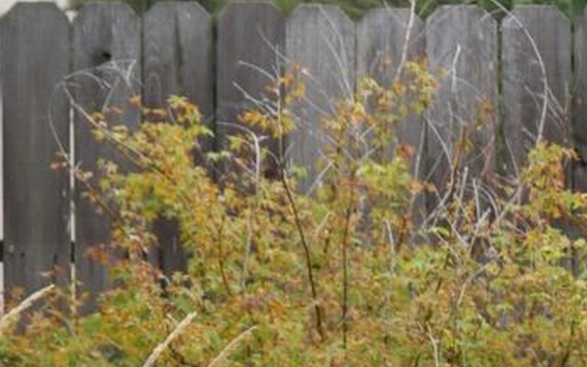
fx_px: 4702
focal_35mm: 294
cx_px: 502
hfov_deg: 7.1
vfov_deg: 4.4
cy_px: 607
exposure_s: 1/125
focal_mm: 22.7
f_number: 3.2
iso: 200
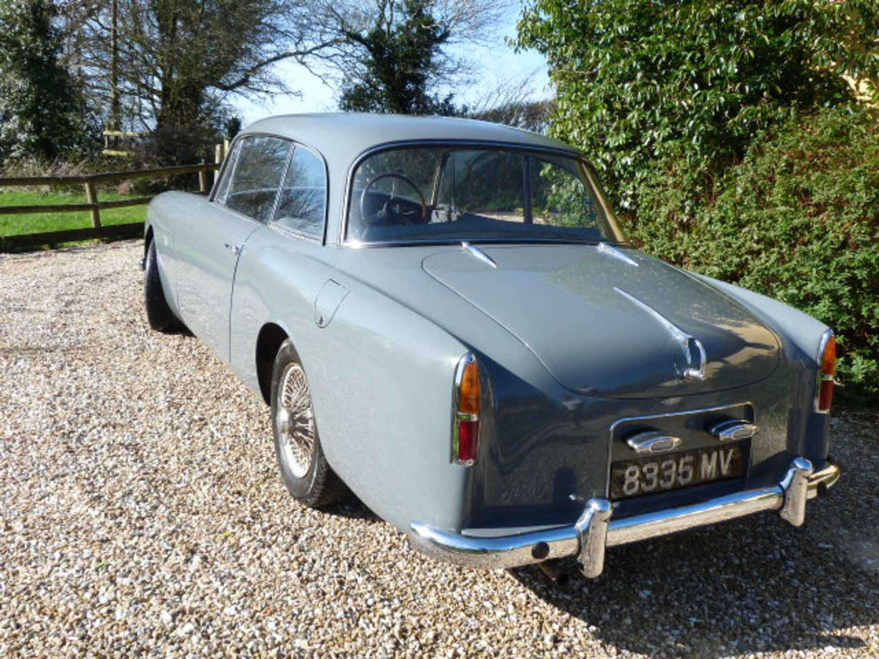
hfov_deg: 56.8
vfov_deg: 44.2
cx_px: 440
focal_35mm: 32
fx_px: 813
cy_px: 330
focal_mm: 5.8
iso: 80
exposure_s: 1/250
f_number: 4.5
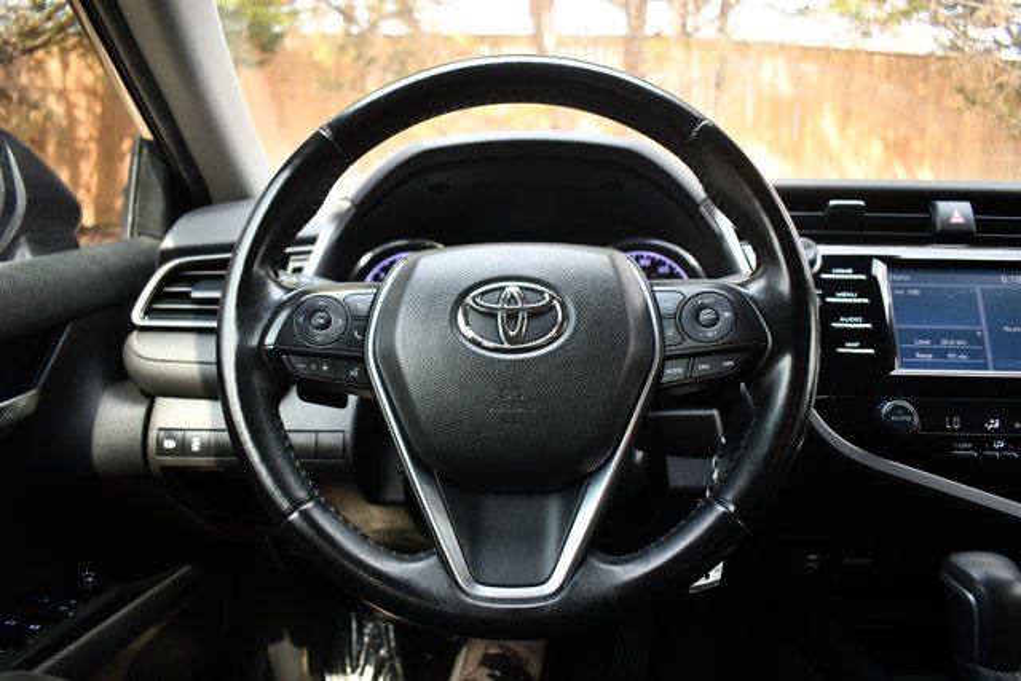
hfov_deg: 67.4
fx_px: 766
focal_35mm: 27
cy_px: 340
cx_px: 510
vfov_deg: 48.0
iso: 800
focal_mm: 18
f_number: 3.5
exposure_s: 1/200
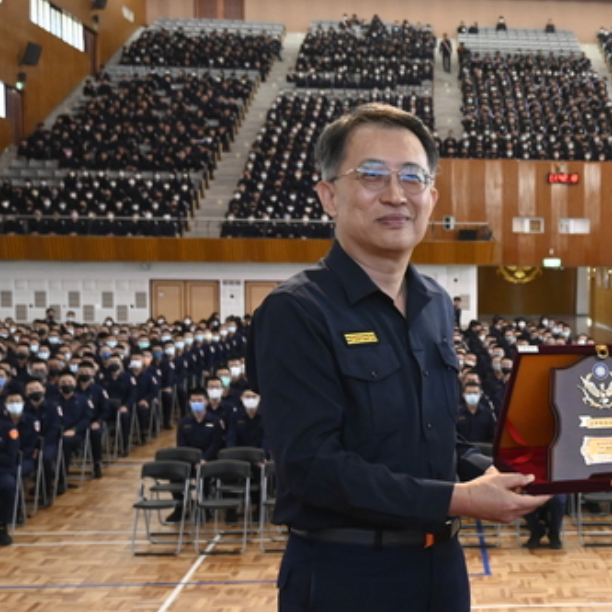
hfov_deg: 26.8
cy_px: 368
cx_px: 619
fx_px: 1207
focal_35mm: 60
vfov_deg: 28.4
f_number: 4.5
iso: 3200
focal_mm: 22.5
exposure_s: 1/160
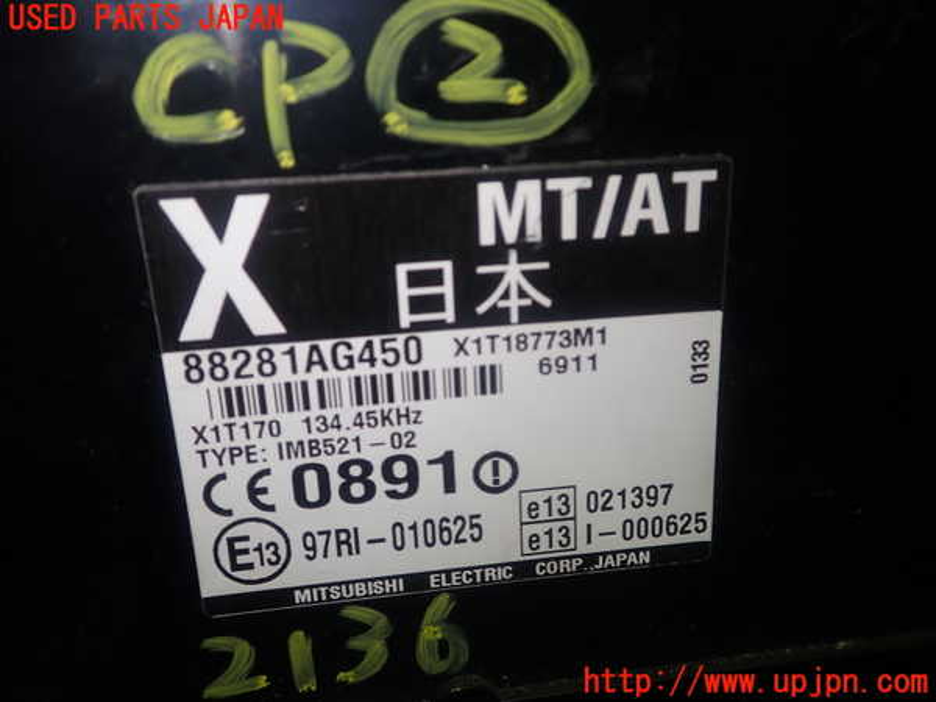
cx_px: 468
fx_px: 811
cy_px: 351
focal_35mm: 30
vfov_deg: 46.8
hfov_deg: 60.0
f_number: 2.3
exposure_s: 1/100
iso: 100
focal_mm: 5.4
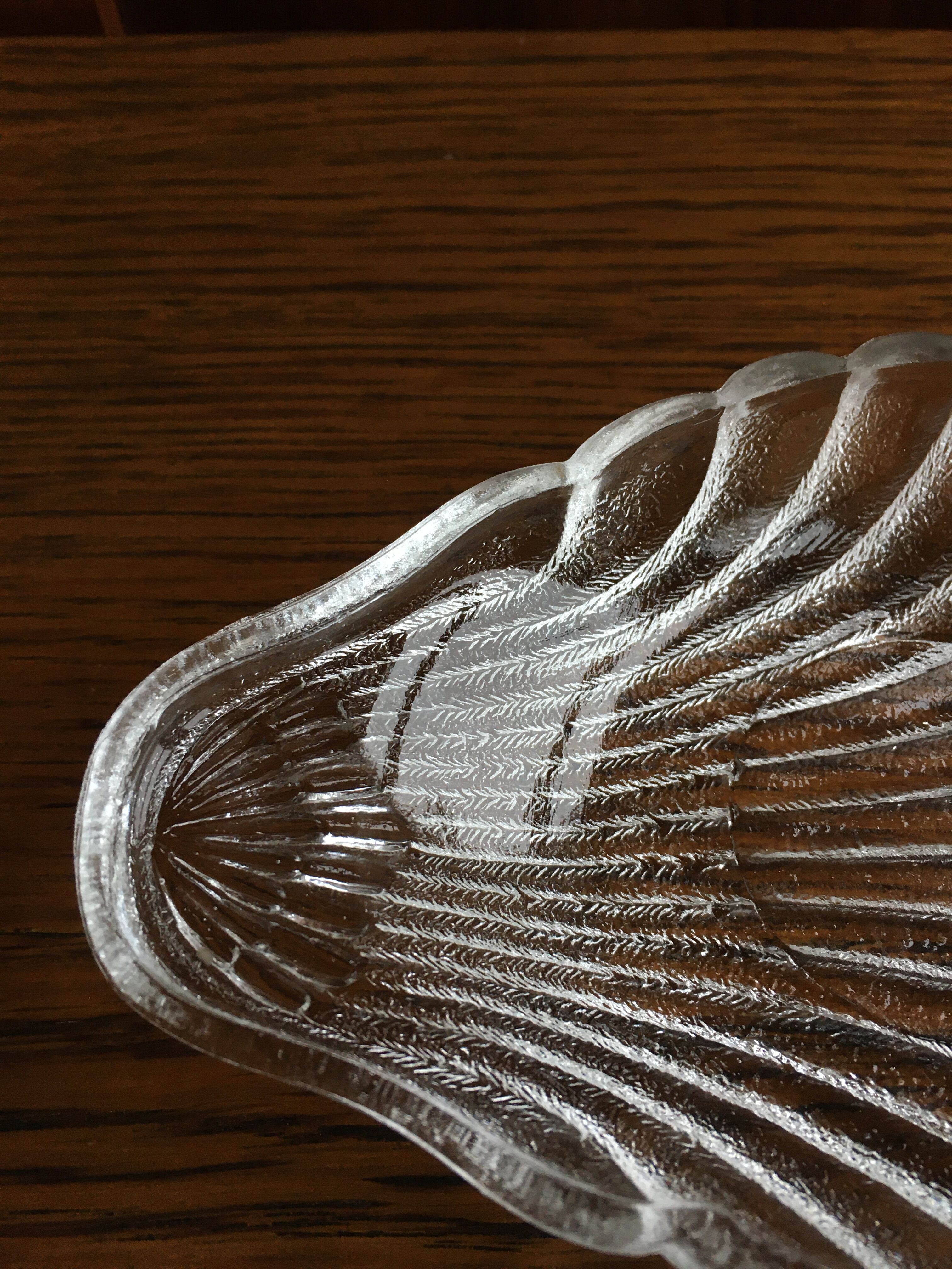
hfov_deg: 48.2
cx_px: 476
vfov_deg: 61.7
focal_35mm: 29
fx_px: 1063
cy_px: 634
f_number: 2.2
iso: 100
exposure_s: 1/33
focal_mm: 4.15
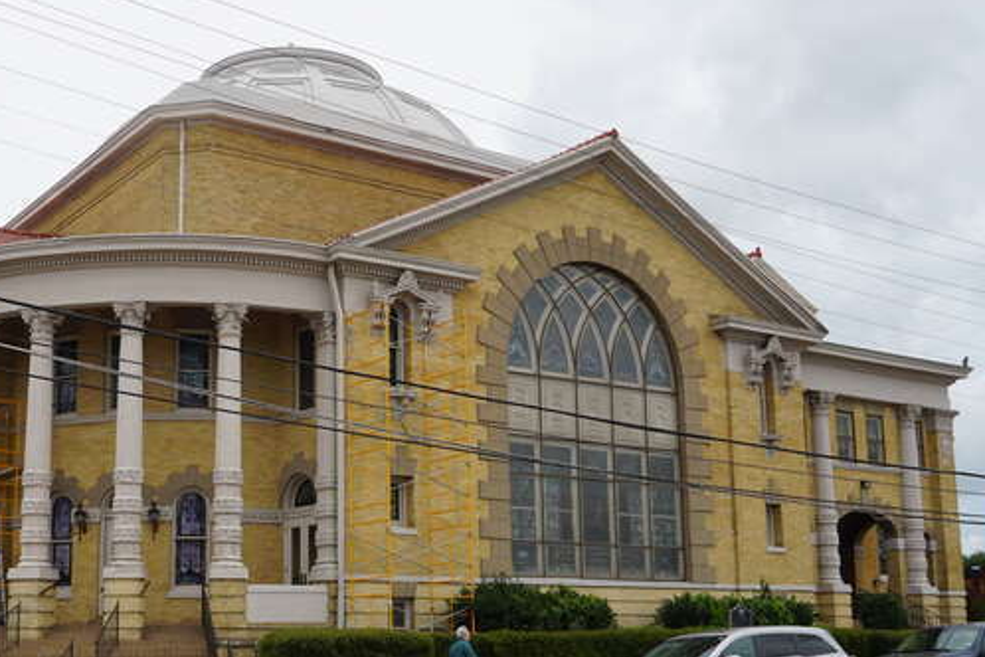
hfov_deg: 42.3
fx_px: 1253
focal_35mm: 46
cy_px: 424
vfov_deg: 29.2
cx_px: 322
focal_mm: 19
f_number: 11
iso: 100
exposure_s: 1/160
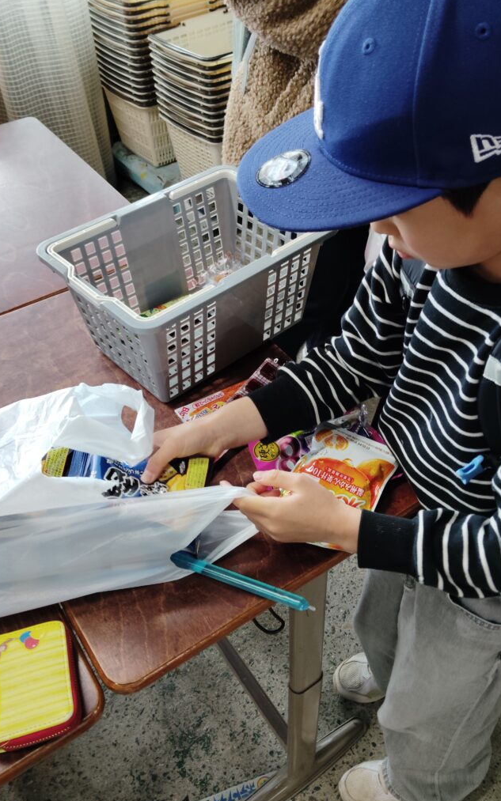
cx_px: 255
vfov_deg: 61.2
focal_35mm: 31
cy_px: 400
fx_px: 677
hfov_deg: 40.6
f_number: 1.8
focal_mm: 4.25
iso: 96
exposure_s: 1/50
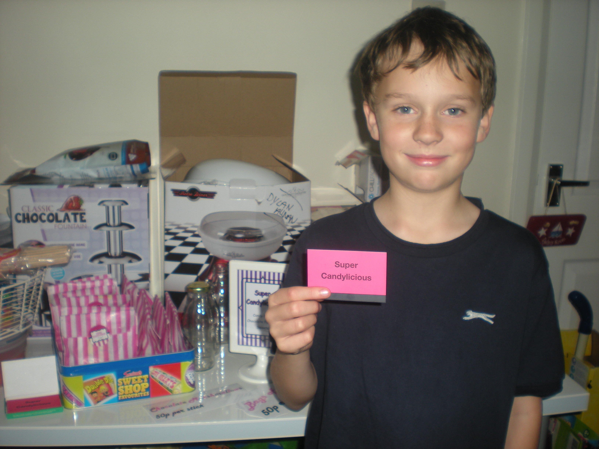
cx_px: 300
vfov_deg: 37.7
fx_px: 658
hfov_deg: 49.0
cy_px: 224
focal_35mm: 38
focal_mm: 6.3
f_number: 3.1
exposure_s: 1/60
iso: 64
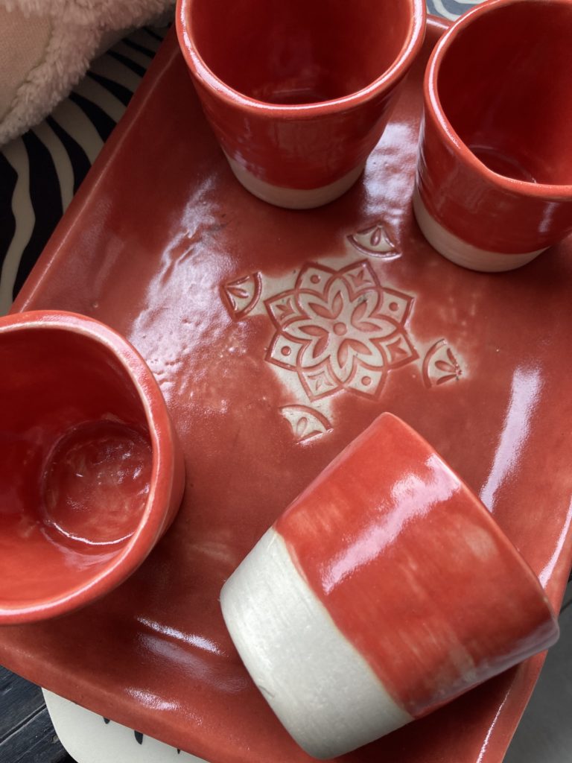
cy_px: 382
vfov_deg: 63.4
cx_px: 286
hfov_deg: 49.7
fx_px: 617
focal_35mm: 28
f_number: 1.8
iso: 80
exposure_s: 1/69
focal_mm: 3.99
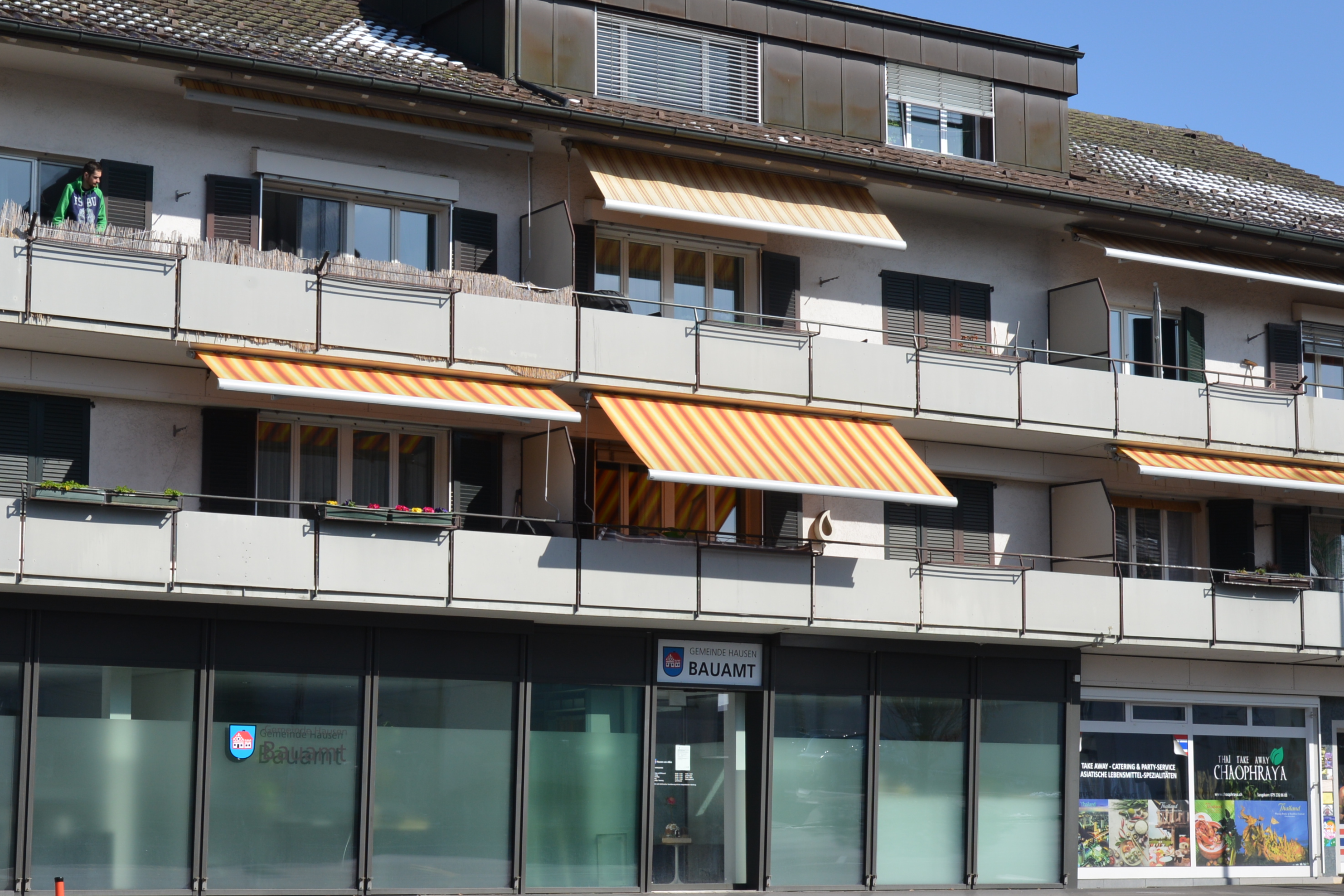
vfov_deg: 19.4
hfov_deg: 28.8
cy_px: 506
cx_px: 545
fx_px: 2613
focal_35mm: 70
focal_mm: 46
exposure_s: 1/500
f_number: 11
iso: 400
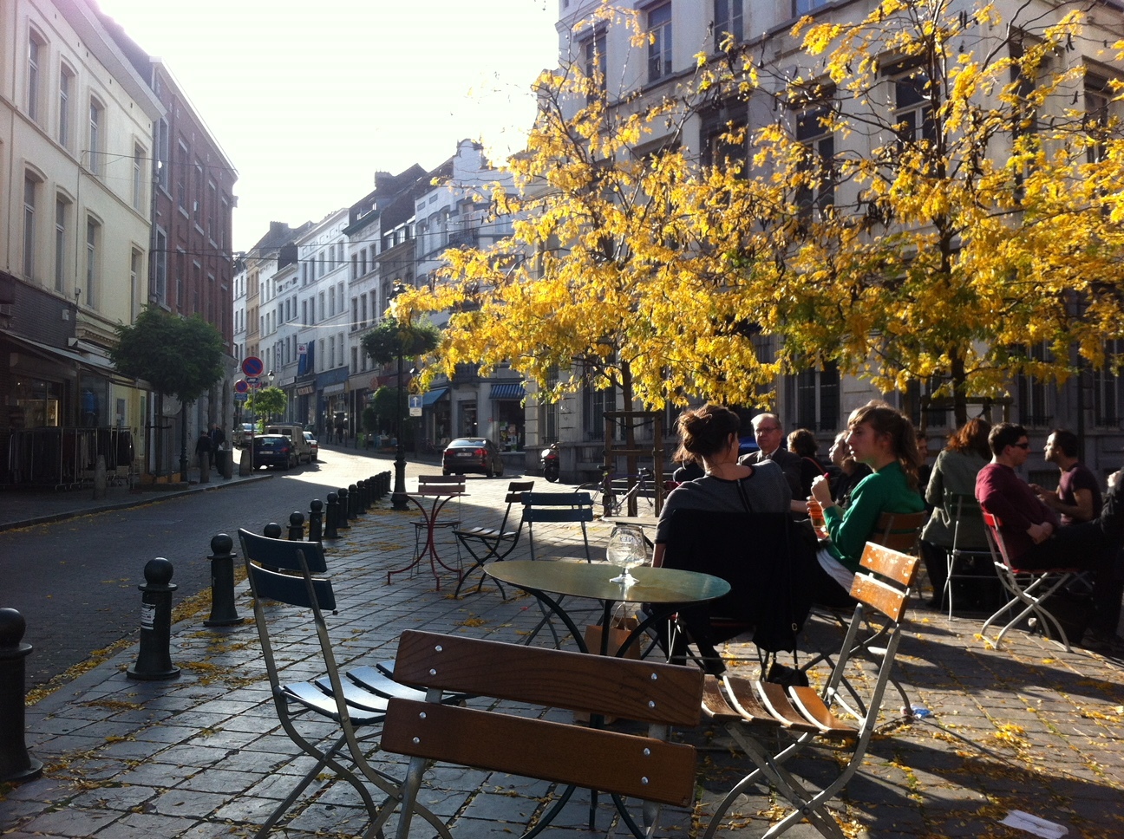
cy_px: 420
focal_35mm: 35
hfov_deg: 52.7
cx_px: 562
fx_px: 1135
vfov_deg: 40.6
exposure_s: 1/471
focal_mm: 3.85
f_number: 2.8
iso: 80
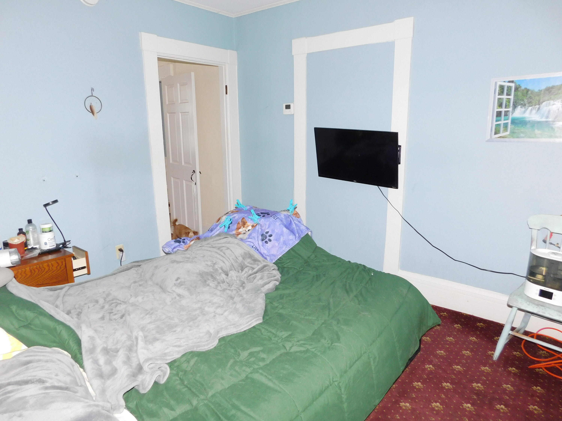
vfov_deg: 58.9
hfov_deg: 73.9
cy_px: 210
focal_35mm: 23
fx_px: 373
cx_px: 281
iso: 200
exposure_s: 1/30
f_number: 3
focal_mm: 4
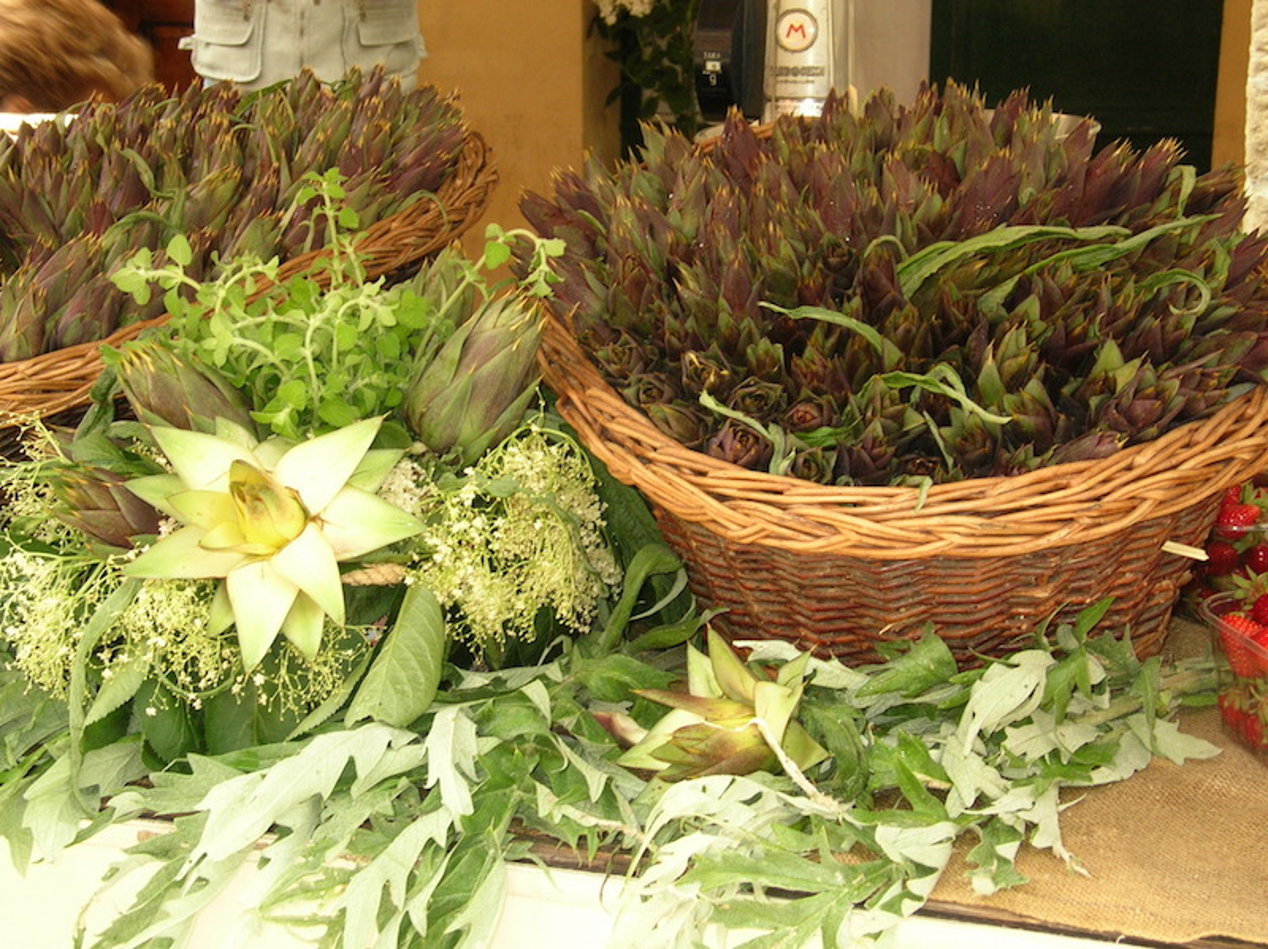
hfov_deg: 30.3
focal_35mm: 64
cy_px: 474
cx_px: 634
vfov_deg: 22.9
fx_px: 2343
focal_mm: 10.6
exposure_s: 1/63.7
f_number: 4.5
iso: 100
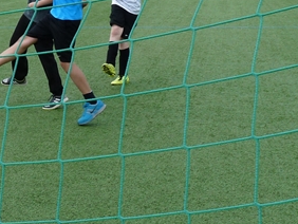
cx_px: 34
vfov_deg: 17.4
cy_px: 87
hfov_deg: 22.5
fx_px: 732
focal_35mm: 85
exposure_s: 1/250
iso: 100
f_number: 5.6
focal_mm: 4.9
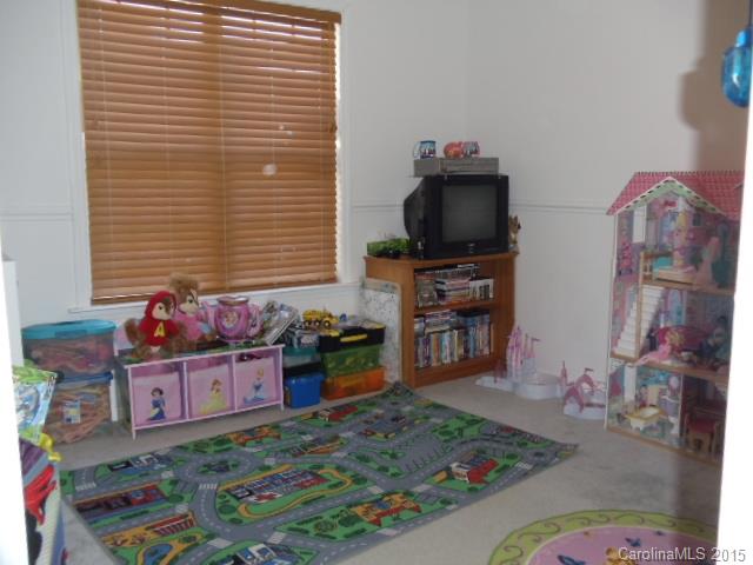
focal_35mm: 44
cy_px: 282
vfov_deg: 32.9
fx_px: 957
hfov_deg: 42.9
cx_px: 376
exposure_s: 1/30
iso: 200
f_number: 3.5
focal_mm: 6
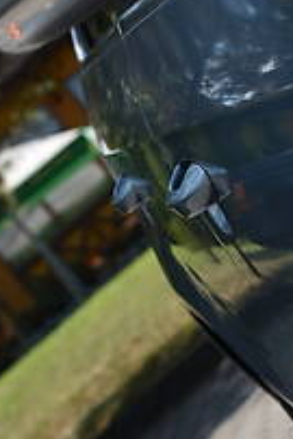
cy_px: 256
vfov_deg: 9.9
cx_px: 263
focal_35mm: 208
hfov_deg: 6.6
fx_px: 2535
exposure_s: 1/640
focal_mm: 70
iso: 200
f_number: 6.3
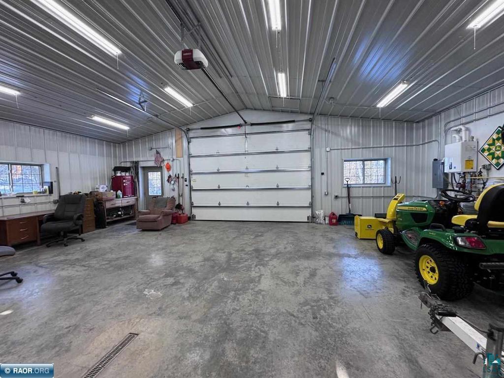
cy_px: 189
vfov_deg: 85.7
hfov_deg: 102.1
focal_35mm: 14
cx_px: 252
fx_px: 204
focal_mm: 2.22
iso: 200
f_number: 2.2
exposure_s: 1/120
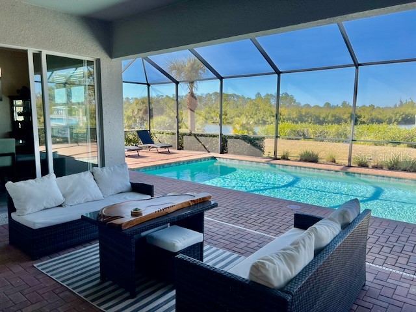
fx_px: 312
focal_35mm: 26
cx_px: 208
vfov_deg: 53.1
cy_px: 156
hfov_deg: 67.3
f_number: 1.5
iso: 50
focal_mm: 5.7
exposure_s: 1/763
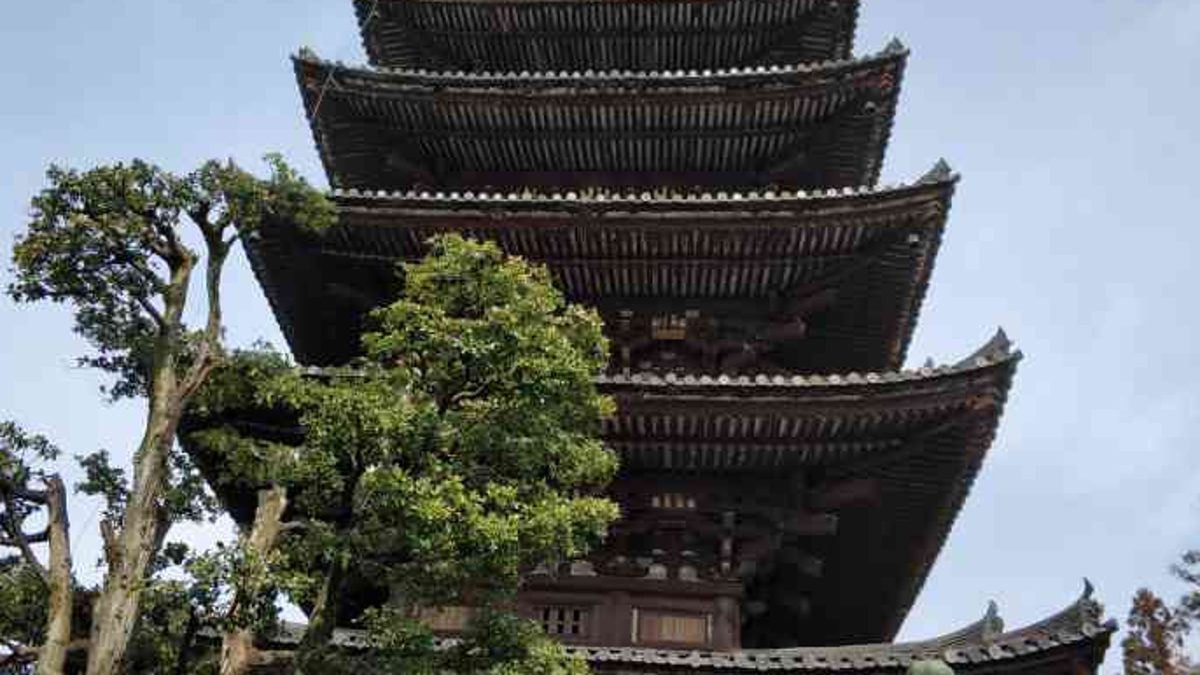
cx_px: 598
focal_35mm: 30
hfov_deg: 64.3
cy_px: 322
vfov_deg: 38.9
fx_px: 955
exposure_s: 1/1667
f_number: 1.8
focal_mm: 3.82
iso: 165
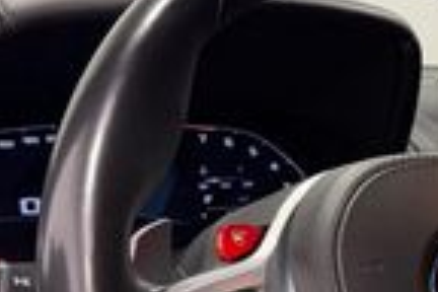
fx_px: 1350
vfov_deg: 12.3
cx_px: 554
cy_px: 110
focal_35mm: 111
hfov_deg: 17.4
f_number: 1.78
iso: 125
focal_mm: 6.76
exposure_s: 1/120
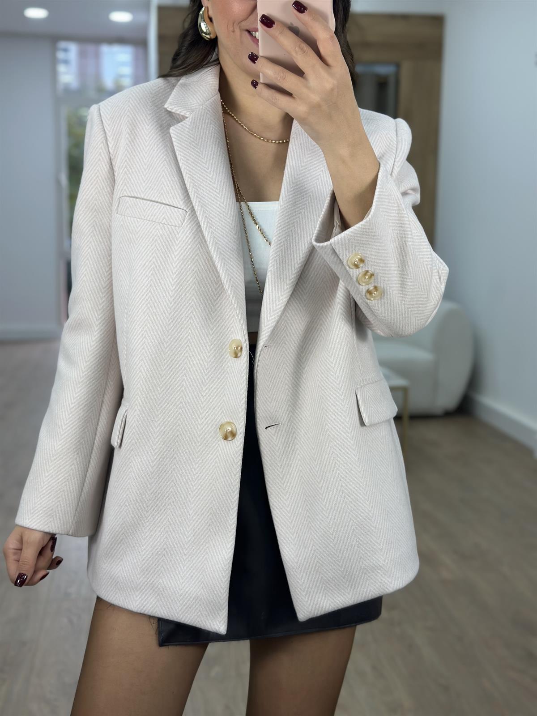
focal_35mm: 48
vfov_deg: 39.7
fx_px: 993
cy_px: 358
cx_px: 268
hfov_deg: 30.3
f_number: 1.78
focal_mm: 6.86
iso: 64
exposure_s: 1/154
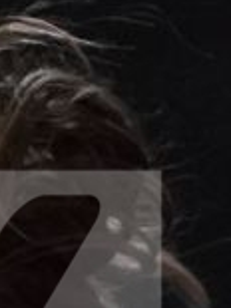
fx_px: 25839
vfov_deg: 0.7
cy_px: 352
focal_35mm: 2900
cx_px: -699
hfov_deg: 0.5
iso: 2500
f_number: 2.8
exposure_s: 1/1000
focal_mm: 173
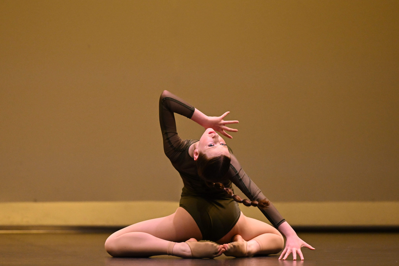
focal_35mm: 360
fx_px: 3989
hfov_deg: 5.7
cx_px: 200
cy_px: 133
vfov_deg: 3.8
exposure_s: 1/1000
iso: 3200
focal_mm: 240
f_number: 2.8
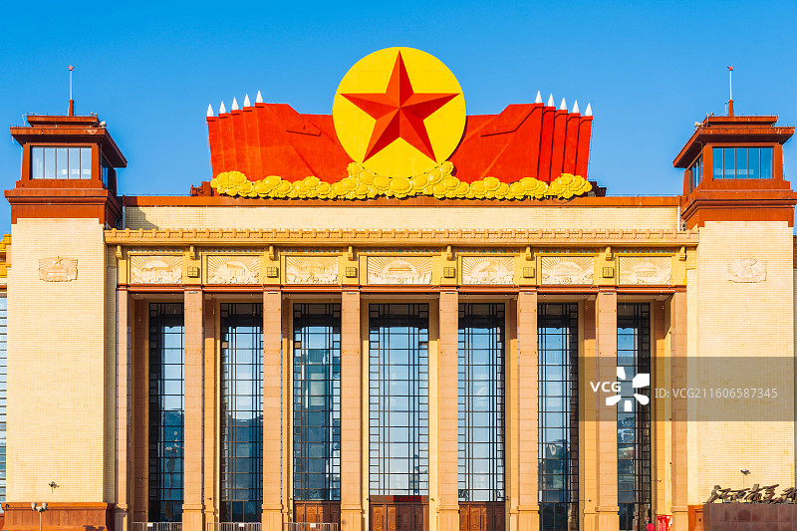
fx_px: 996
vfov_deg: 29.9
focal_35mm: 45
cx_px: 398
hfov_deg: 43.6
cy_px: 266
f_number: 7.1
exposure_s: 1/200
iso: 100
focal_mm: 45
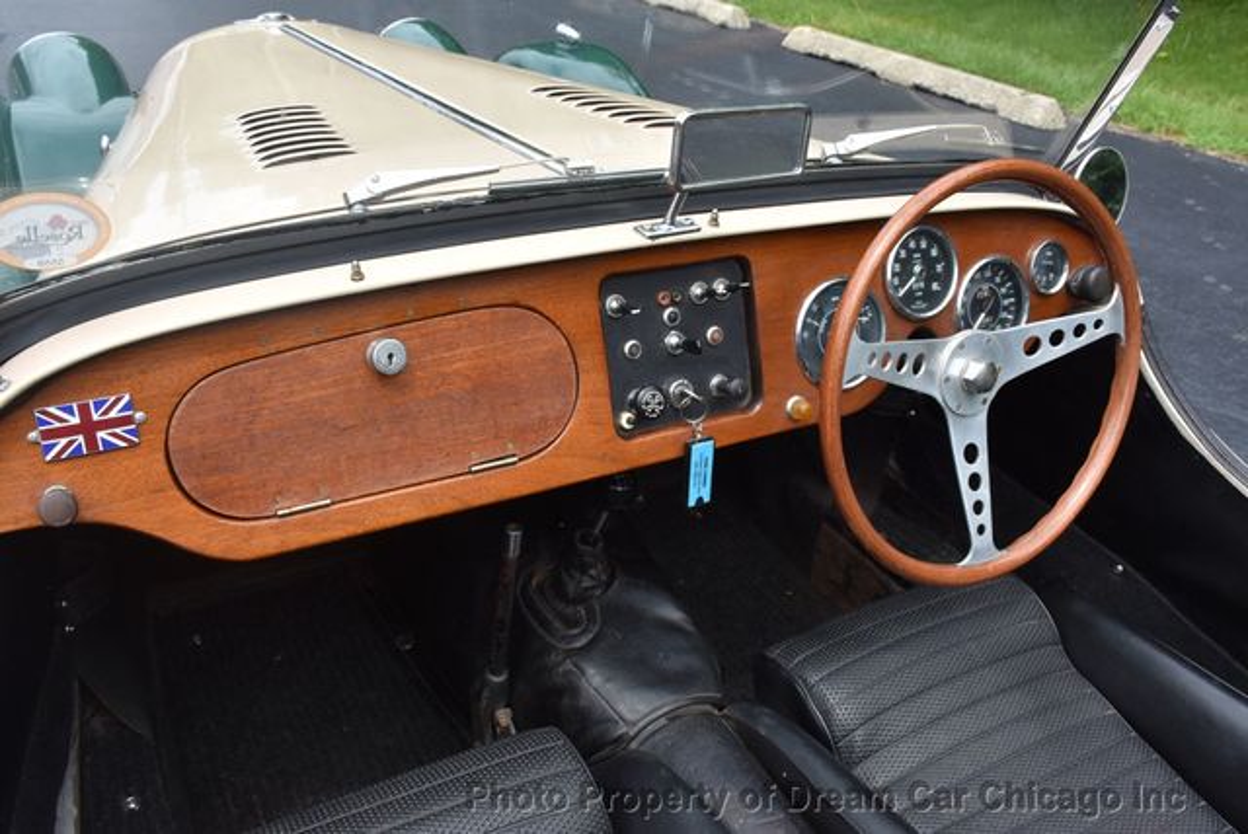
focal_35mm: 30
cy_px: 417
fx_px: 1041
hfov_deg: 61.9
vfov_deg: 43.7
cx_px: 624
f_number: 8
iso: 500
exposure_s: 1/500
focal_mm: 20
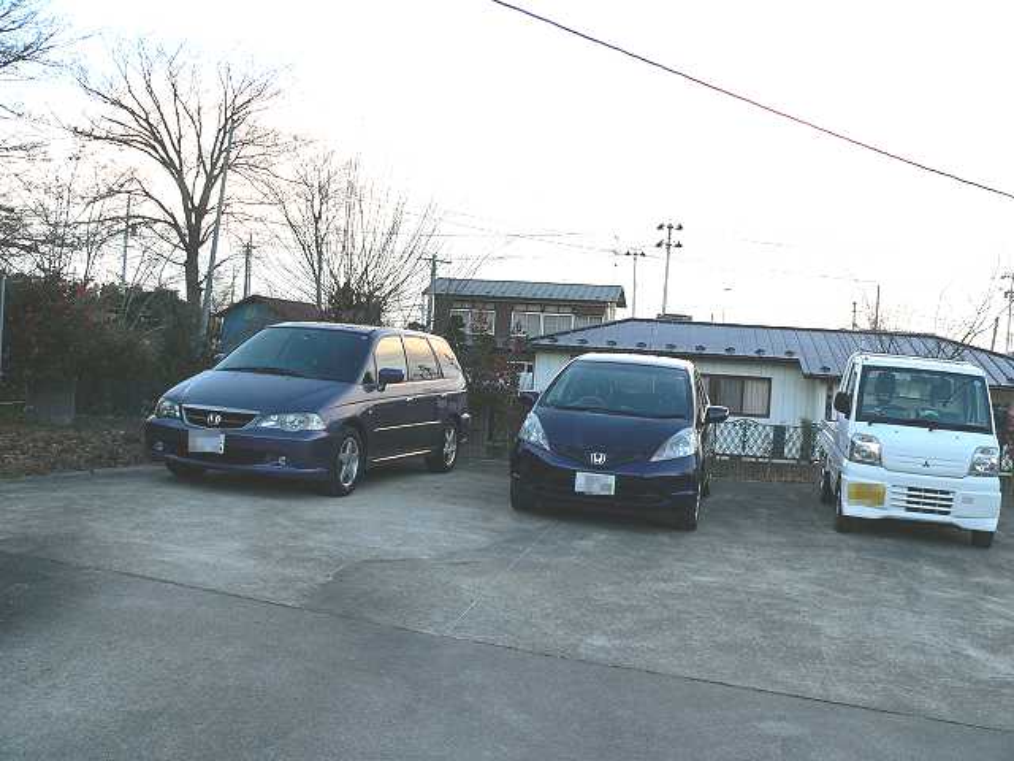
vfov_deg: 39.7
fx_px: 1055
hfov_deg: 51.4
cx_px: 507
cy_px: 380
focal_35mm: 36
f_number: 4
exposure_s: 1/200
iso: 200
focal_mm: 6
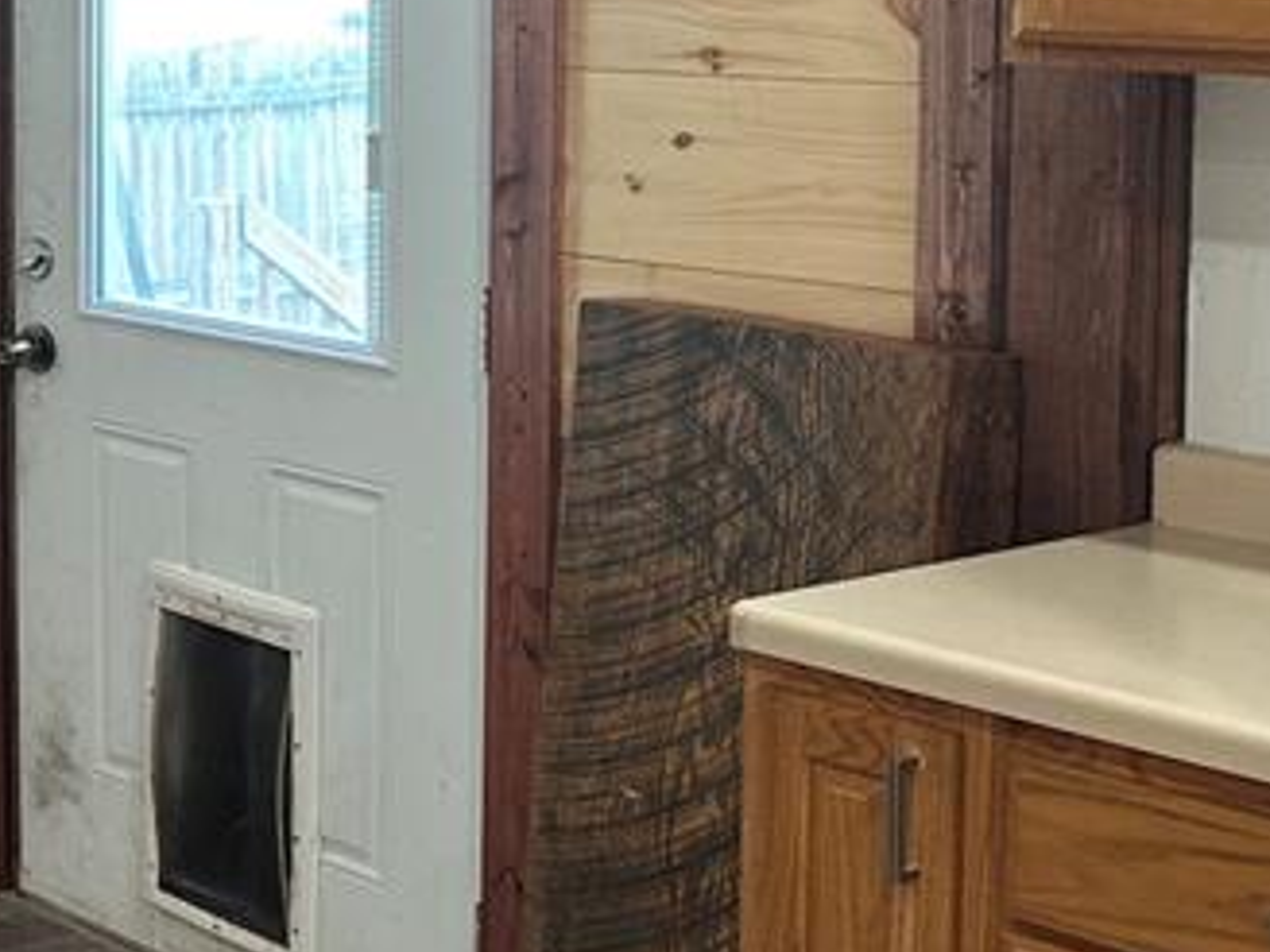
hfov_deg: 21.4
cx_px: -681
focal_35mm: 75
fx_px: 2752
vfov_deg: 19.3
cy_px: 124
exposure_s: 1/60
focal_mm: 6.86
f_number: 1.78
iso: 125
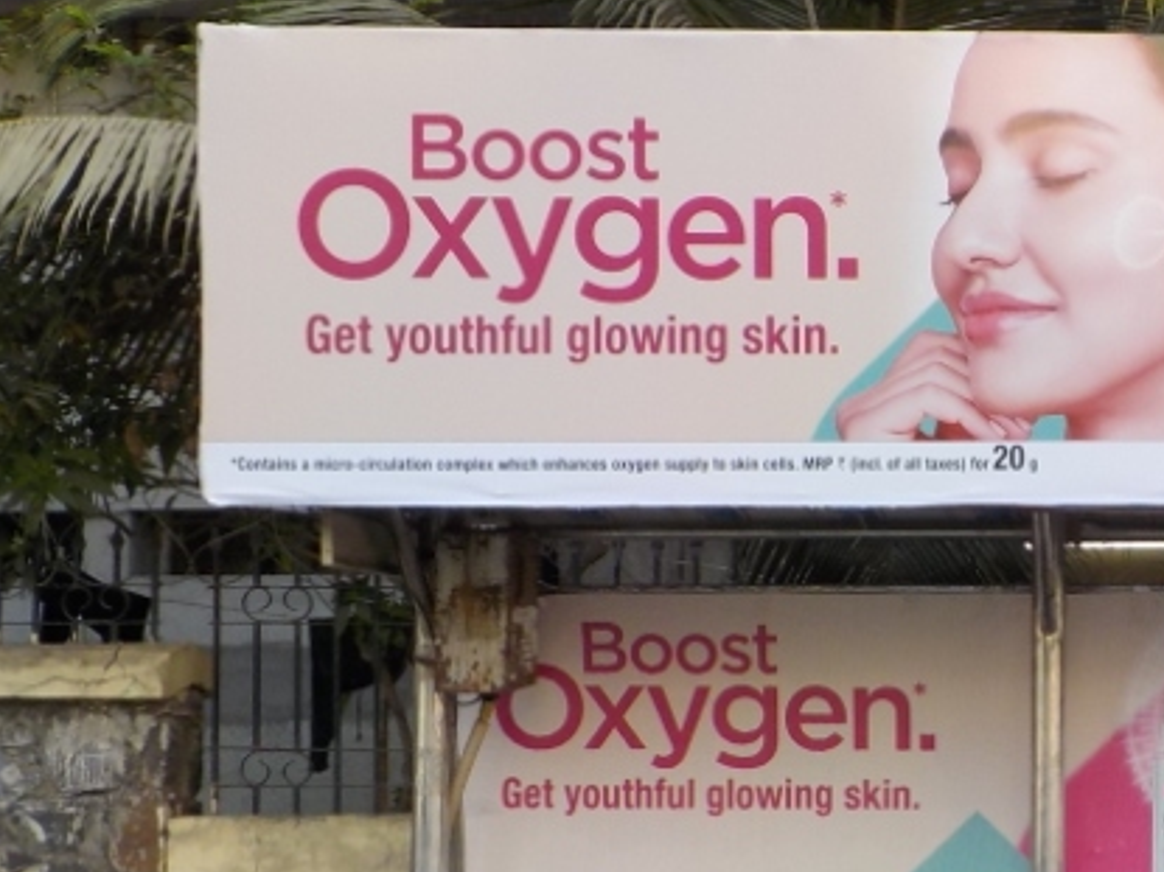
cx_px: 1335
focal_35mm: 74
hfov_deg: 24.3
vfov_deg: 19.8
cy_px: 583
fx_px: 2488
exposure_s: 1/160
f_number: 3.3
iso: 125
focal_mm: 4.1
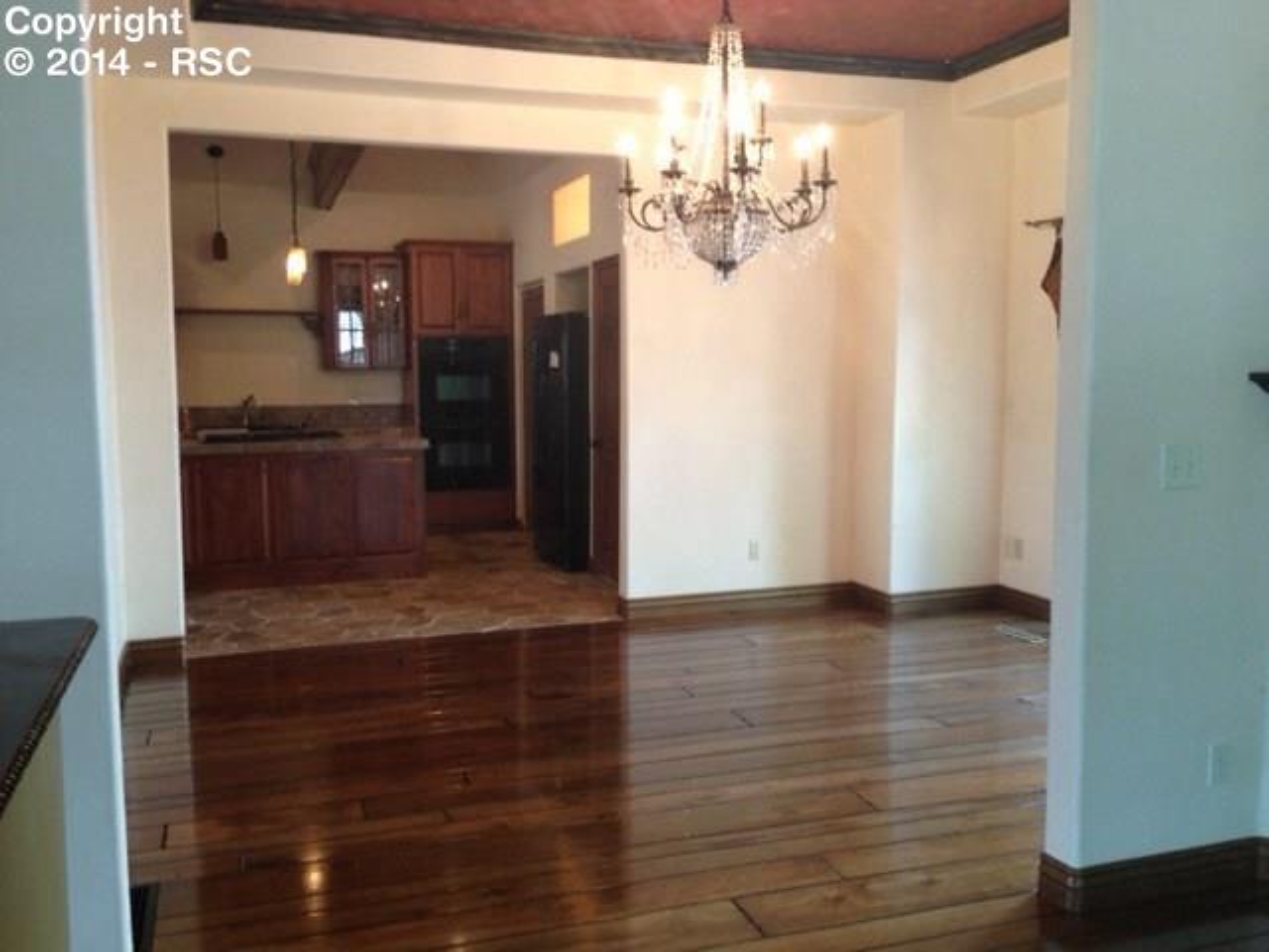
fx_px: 1210
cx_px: 634
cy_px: 476
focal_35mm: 33
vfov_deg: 42.9
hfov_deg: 55.4
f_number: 2.4
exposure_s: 1/20
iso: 80
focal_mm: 4.13
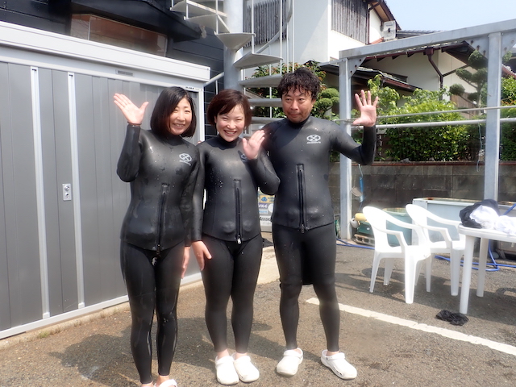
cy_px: 194
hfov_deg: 60.0
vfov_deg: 46.8
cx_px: 258
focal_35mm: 30
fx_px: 447
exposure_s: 1/640
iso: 100
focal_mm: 5.5
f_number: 3.2
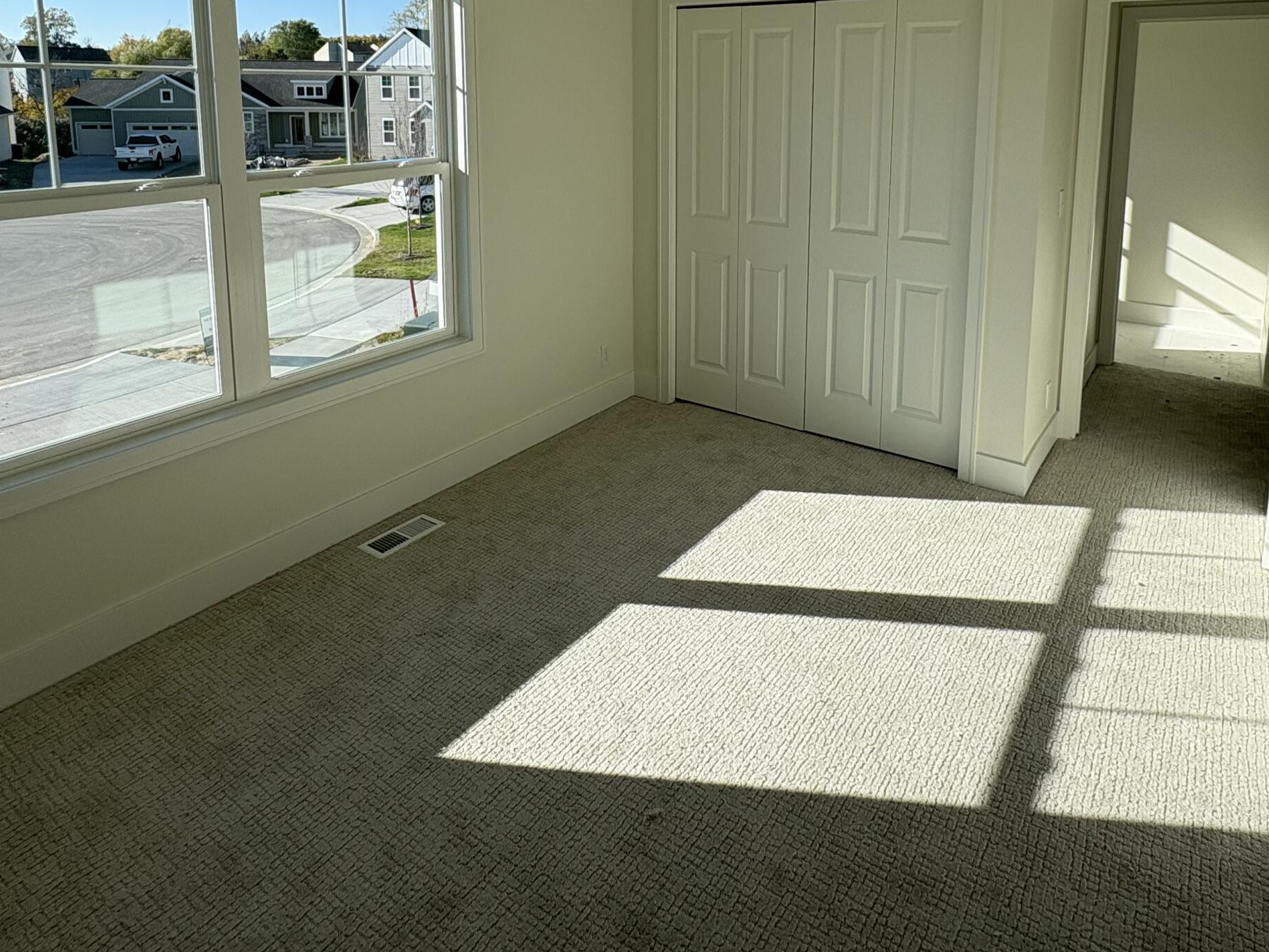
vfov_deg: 55.1
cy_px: 202
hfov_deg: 73.7
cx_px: 694
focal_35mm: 23
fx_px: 843
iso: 50
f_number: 2.2
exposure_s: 1/1078
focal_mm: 2.22
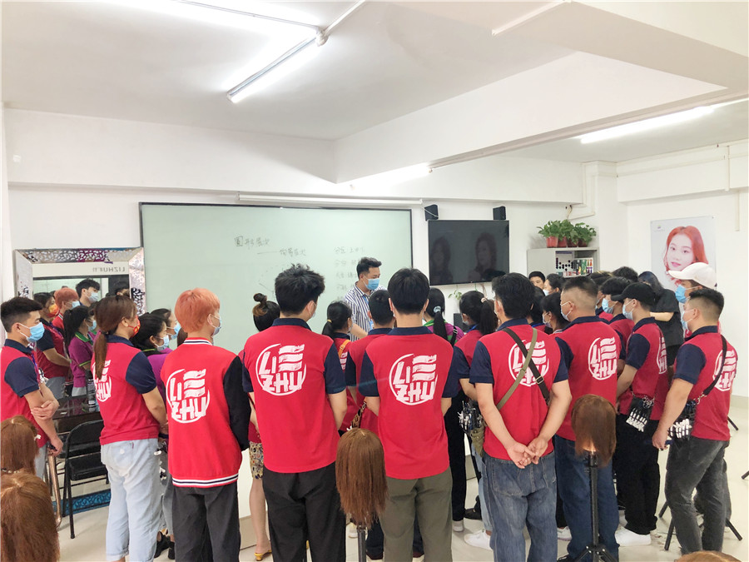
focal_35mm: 28
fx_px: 606
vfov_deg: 49.7
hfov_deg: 63.4
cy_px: 281
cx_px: 374
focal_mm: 3.99
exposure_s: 1/25
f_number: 1.8
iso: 32
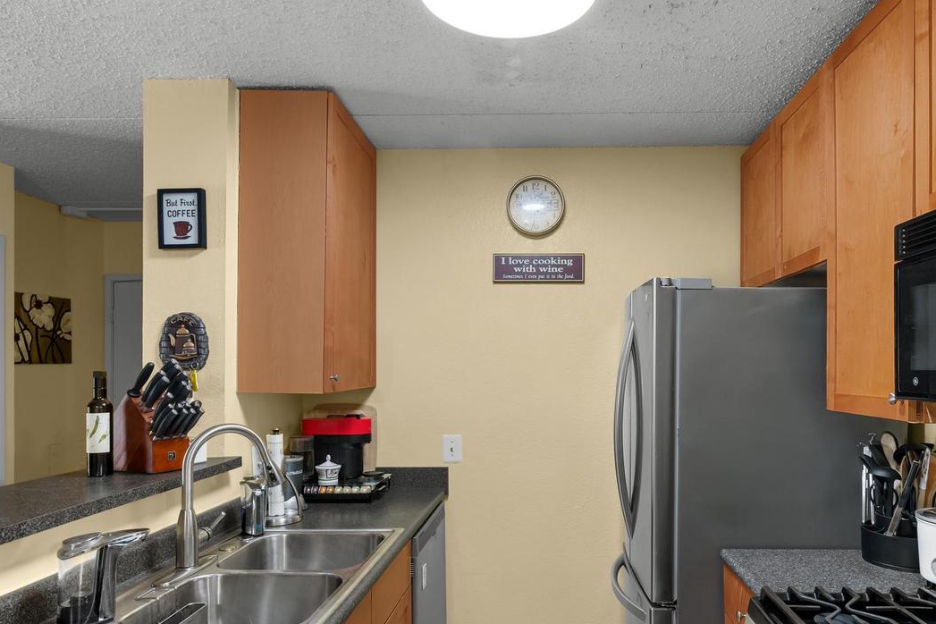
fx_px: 572
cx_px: 541
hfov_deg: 78.0
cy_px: 366
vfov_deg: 56.9
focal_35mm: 22
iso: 250
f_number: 8
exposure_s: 1/1.67
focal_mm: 11
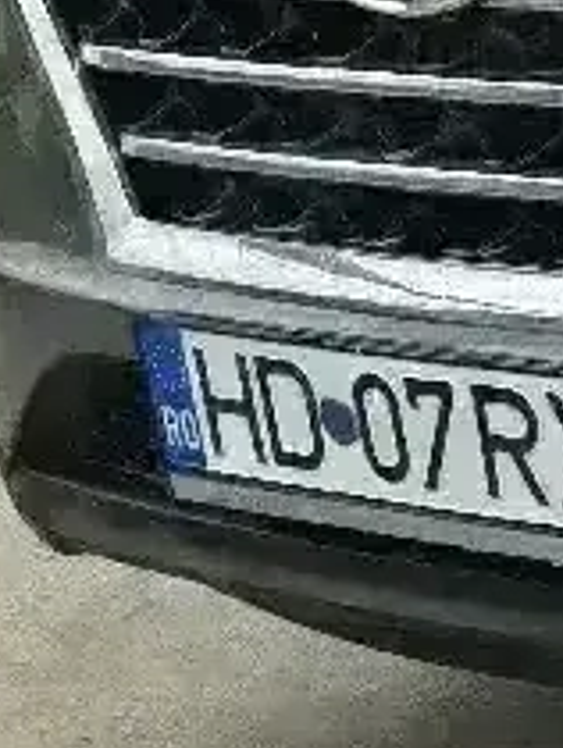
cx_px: 1561
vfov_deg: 13.5
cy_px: 262
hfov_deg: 8.8
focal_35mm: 146
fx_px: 3160
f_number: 1.7
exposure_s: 1/182
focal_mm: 6.3
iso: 50
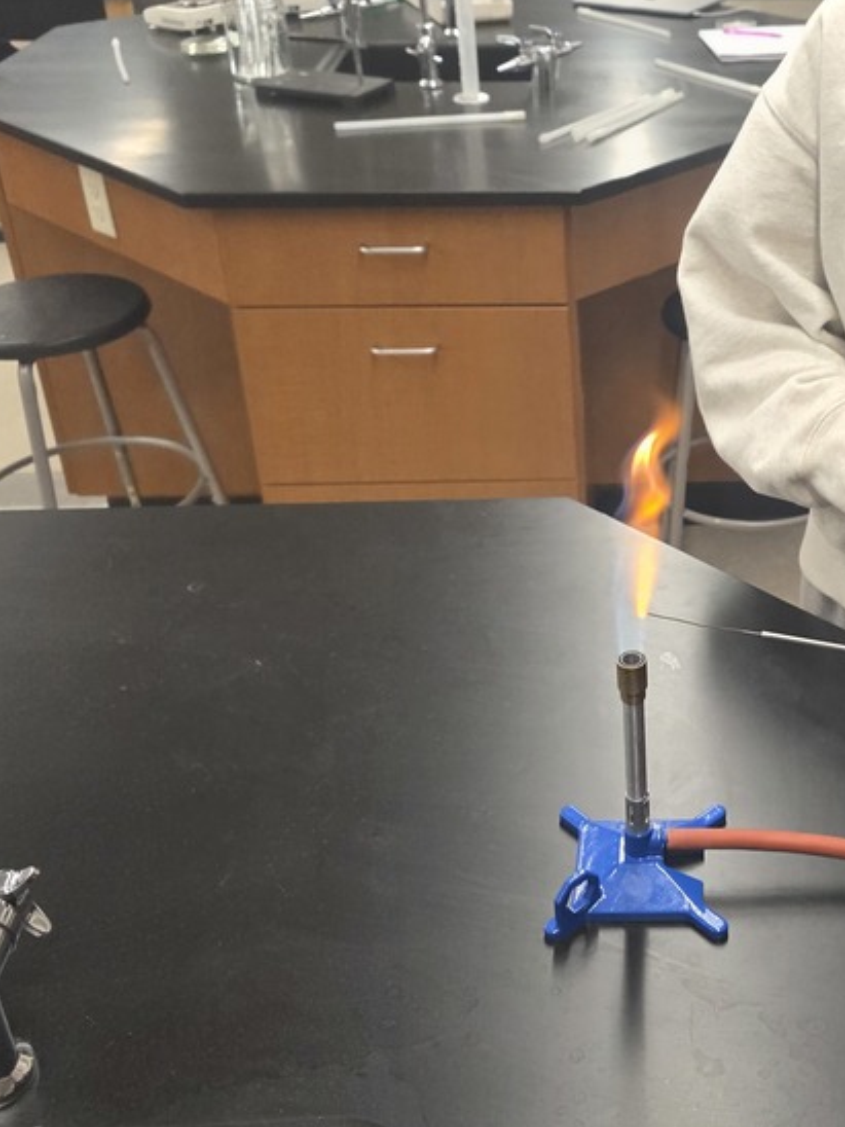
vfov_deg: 43.8
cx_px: 757
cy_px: 518
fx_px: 1400
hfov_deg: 32.0
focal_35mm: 43
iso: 320
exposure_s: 1/120
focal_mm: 6.3
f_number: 1.7
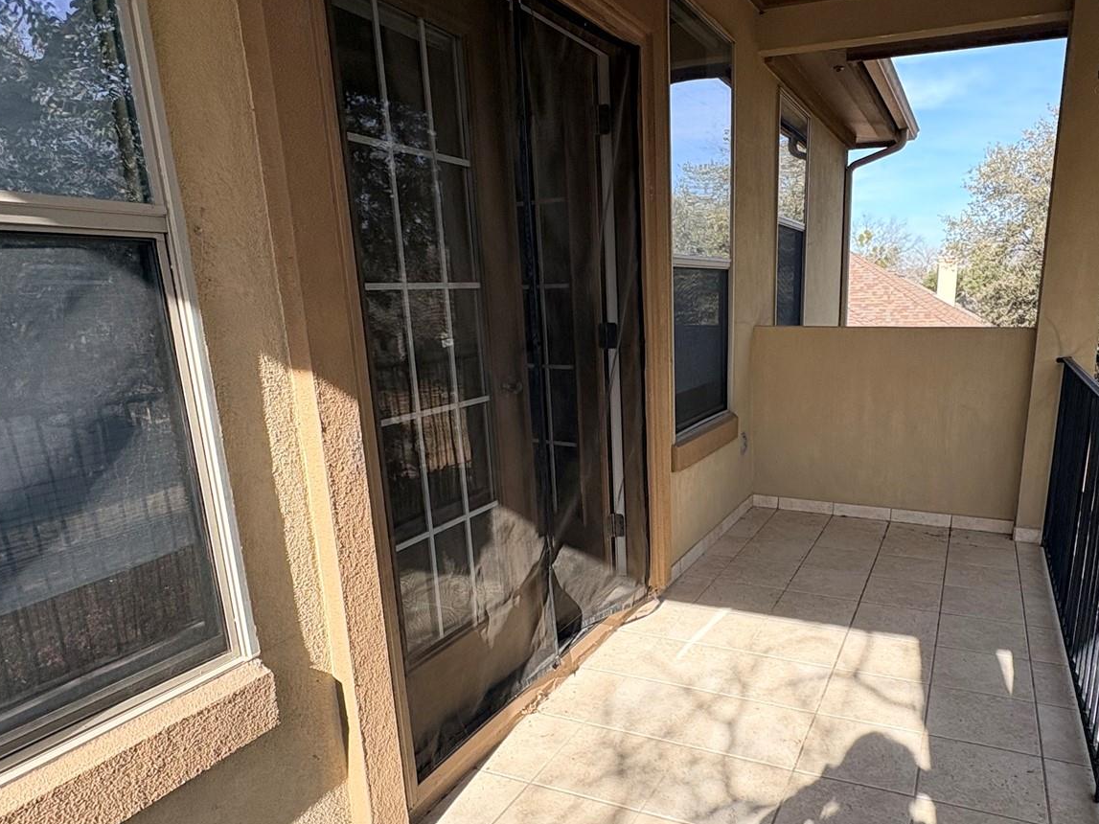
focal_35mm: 25
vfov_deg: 54.3
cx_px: 661
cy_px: 509
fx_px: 794
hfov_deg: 68.7
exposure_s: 1/749
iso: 40
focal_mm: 2.22
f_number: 2.2
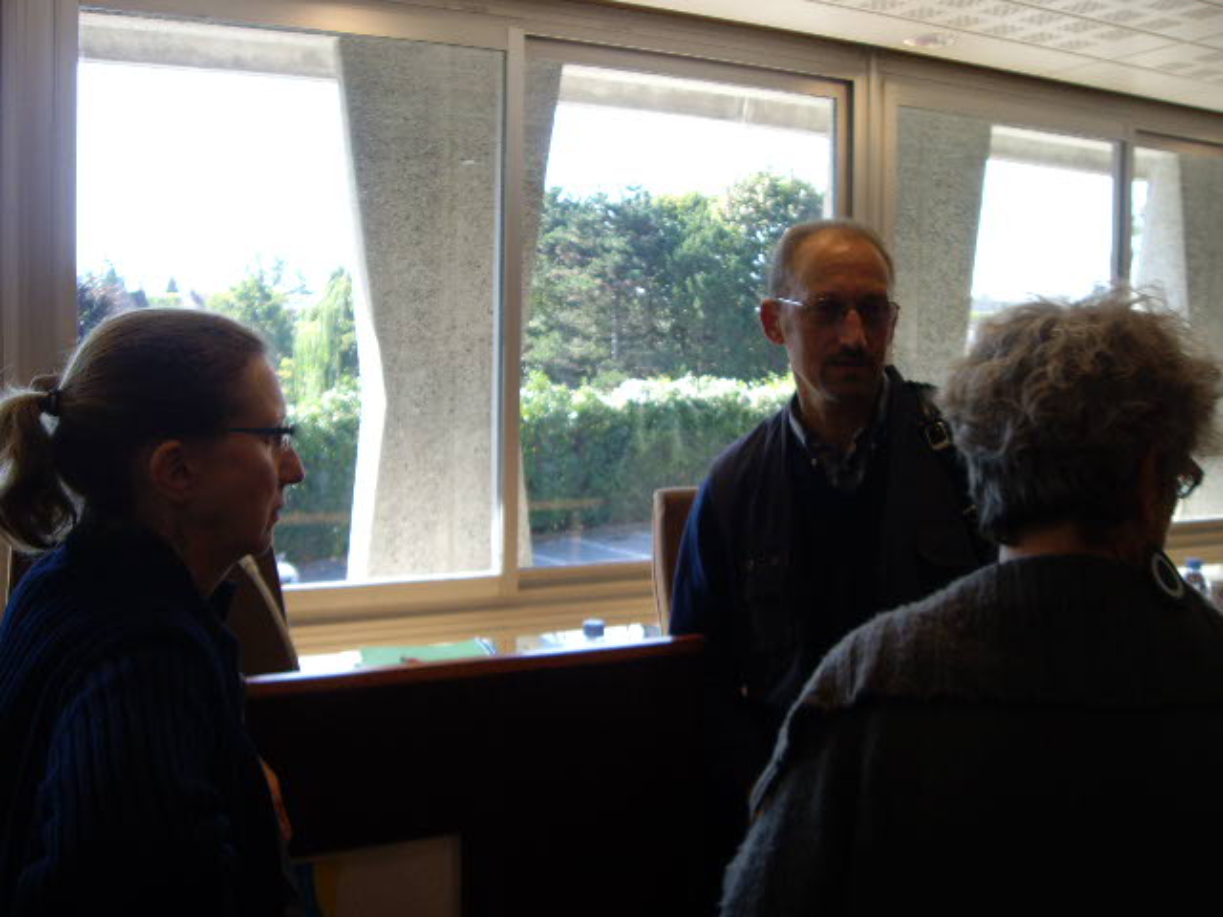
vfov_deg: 37.7
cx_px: 612
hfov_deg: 49.0
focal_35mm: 38
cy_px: 458
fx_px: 1343
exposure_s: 1/125
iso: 100
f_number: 2.7
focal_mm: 6.2
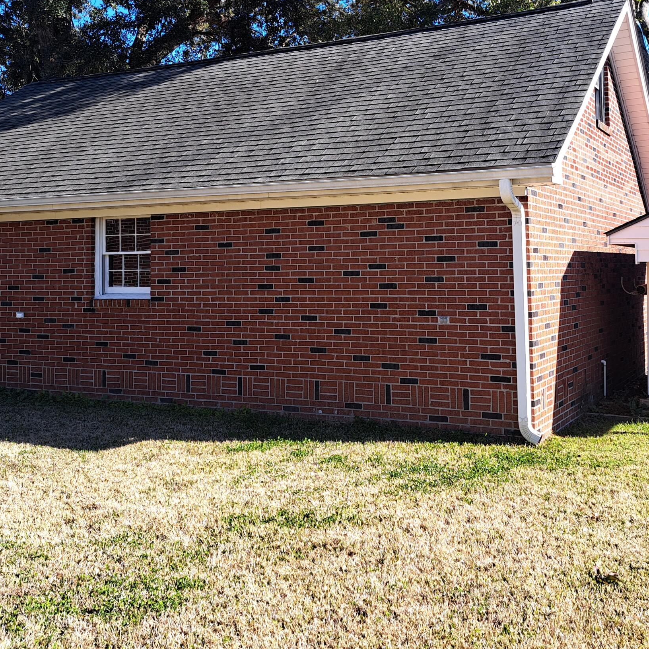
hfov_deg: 42.7
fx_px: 827
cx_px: 373
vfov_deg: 42.5
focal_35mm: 39
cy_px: 245
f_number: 1.8
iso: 50
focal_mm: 5.23
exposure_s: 1/238
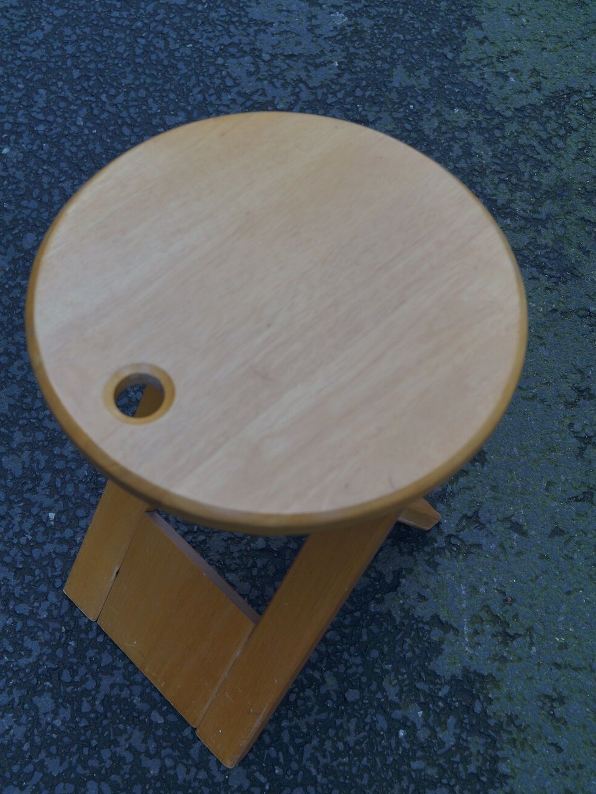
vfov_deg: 38.9
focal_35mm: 49
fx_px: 1125
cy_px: 399
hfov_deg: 29.7
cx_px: 297
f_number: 5.6
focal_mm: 30
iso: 100
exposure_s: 1/100
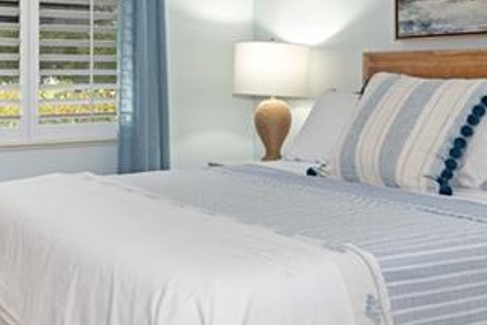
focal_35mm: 58
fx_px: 785
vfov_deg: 23.1
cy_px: 80
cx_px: 193
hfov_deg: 34.4
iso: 100
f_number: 9
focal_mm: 17
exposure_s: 1/60
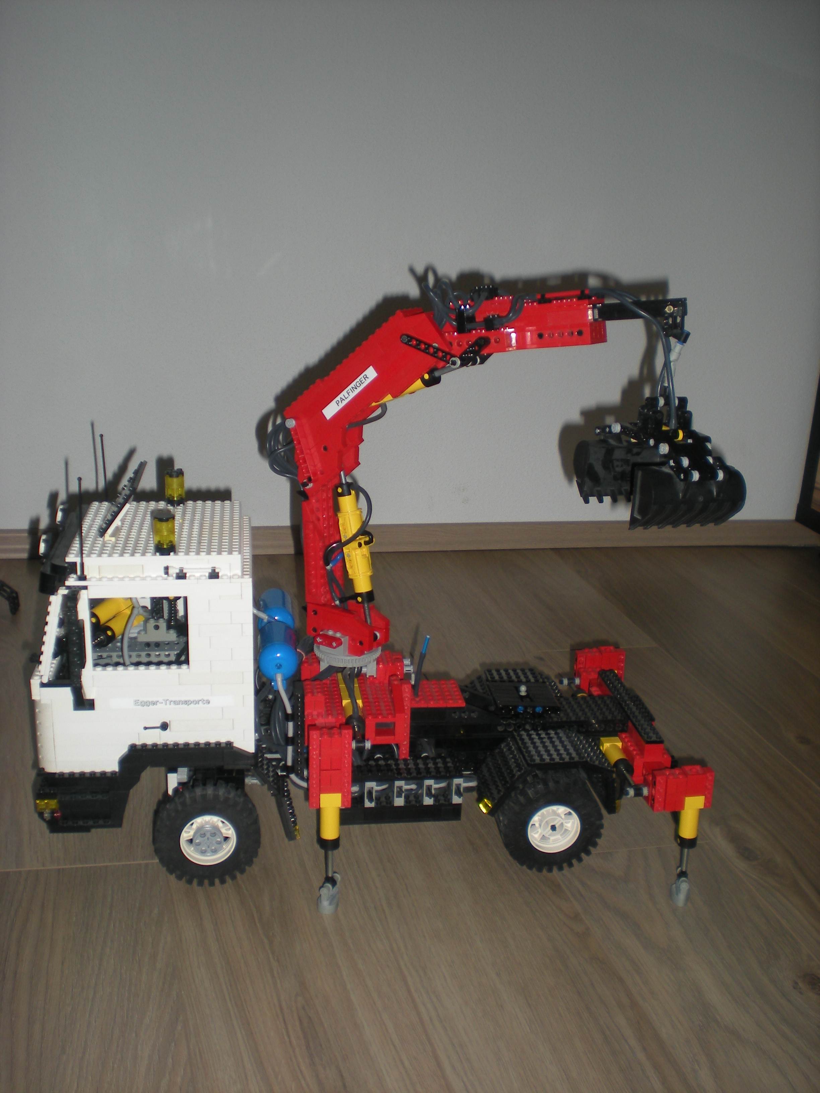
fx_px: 1200
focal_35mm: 38
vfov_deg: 49.0
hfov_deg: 37.7
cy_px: 546
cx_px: 410
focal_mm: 6.3
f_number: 3.1
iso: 64
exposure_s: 1/60
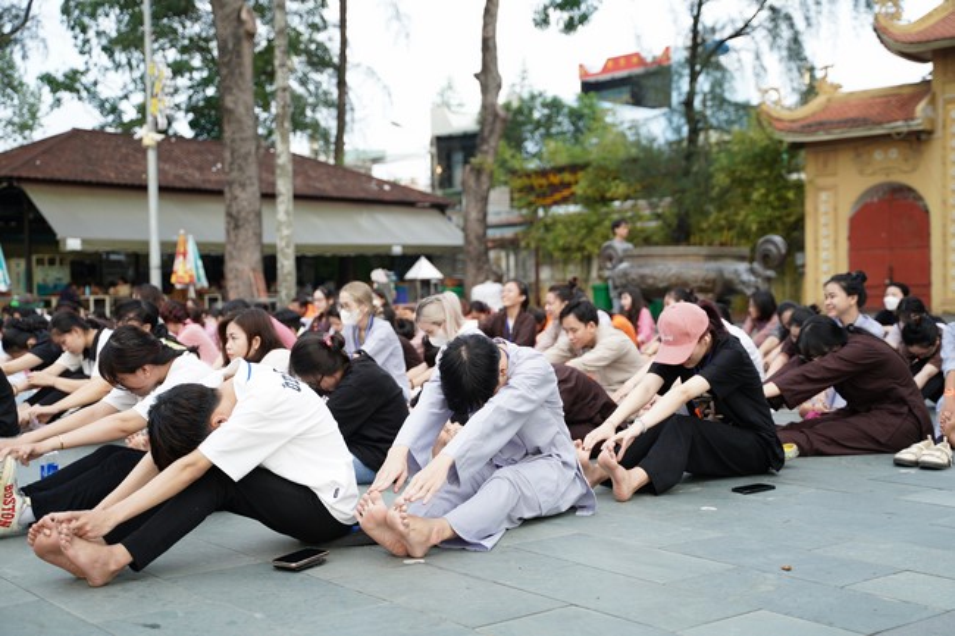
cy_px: 318
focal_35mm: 46
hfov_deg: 42.8
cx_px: 478
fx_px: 1220
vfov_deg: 29.2
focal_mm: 46
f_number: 2.8
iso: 1600
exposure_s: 1/1000
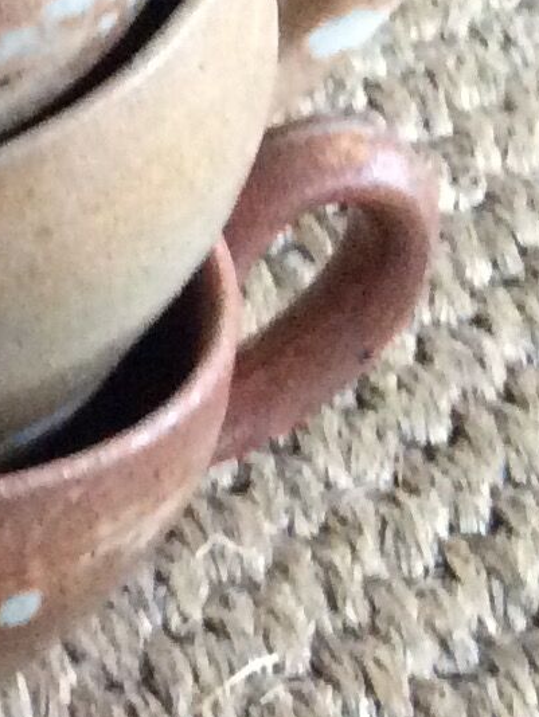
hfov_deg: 8.8
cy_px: 403
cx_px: -702
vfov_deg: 12.7
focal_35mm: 155
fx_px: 3215
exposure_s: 1/20
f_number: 2.4
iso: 320
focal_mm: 3.3
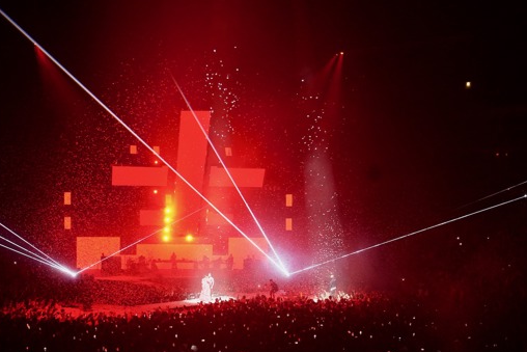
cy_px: 231
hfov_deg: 34.9
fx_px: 835
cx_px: 210
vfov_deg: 23.7
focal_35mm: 57
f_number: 4
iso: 5000
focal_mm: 42
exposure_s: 1/160
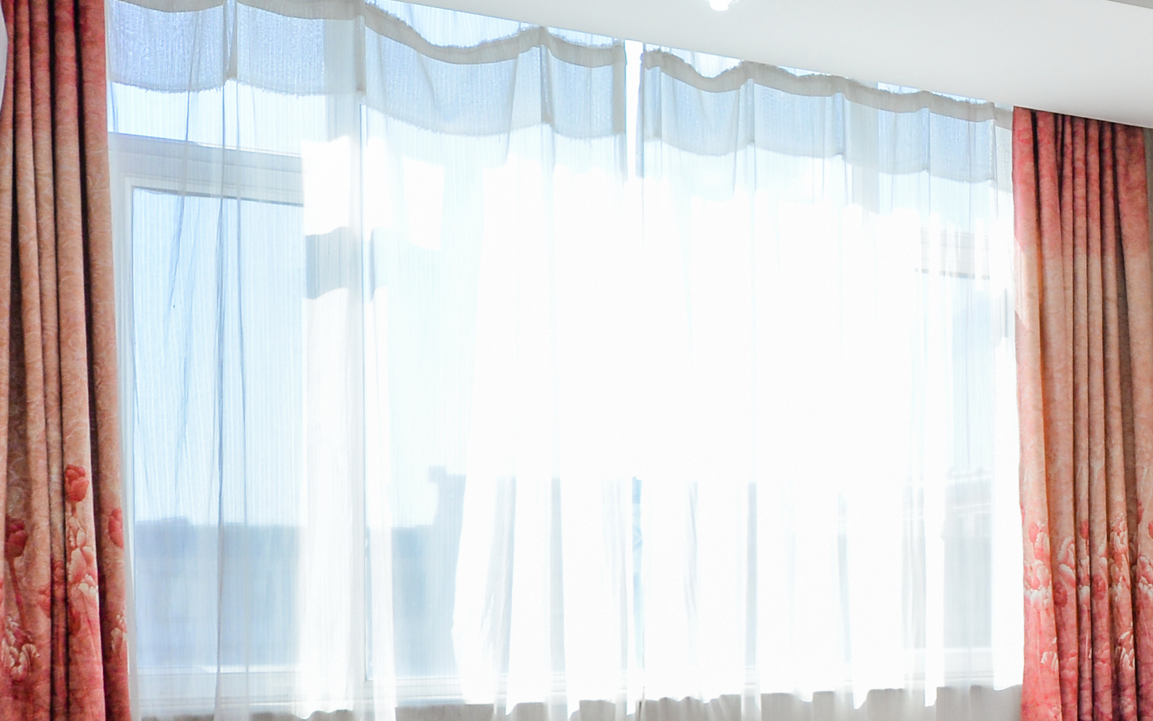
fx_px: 1728
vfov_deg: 23.3
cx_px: 1301
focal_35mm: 55
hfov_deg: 32.1
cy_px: 564
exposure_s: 1/60
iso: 400
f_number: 11
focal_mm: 17
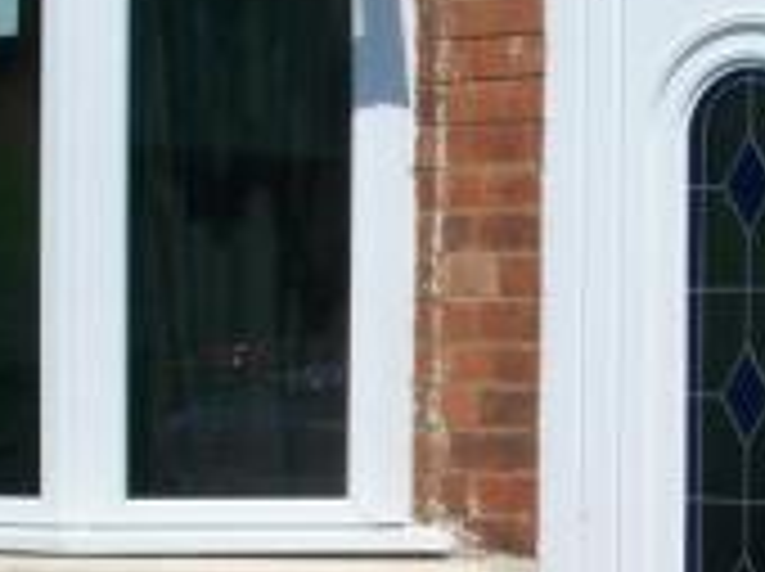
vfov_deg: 12.3
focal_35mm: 120
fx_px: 2648
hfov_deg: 16.3
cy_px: 408
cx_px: 646
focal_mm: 7.54
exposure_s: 1/800
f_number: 4.8
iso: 80
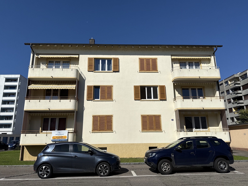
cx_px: 123
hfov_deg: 69.4
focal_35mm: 25
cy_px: 90
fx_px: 179
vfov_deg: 54.9
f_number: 1.78
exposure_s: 1/14286
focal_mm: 6.76
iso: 80
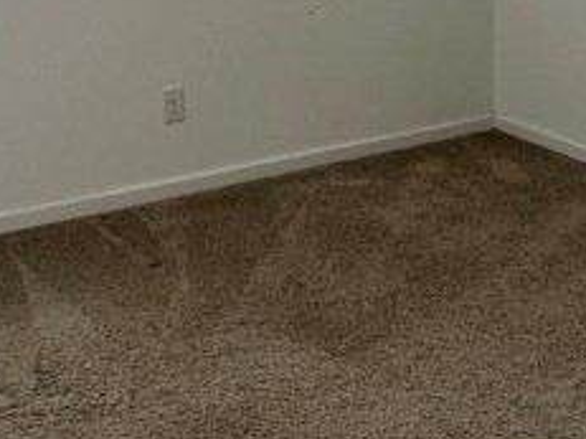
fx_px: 1049
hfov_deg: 31.2
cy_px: -61
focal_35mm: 62
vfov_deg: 22.2
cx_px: 304
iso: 160
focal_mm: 2.22
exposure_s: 1/120
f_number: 2.2
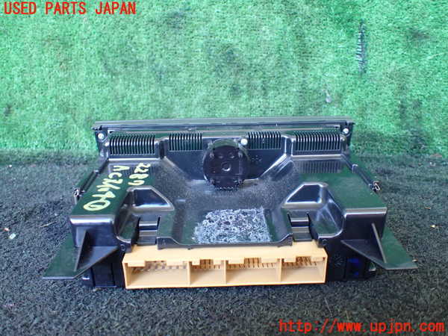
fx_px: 388
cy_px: 168
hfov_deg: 60.0
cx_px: 224
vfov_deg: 46.8
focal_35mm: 30
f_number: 2.3
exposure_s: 1/80
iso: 800
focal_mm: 5.4
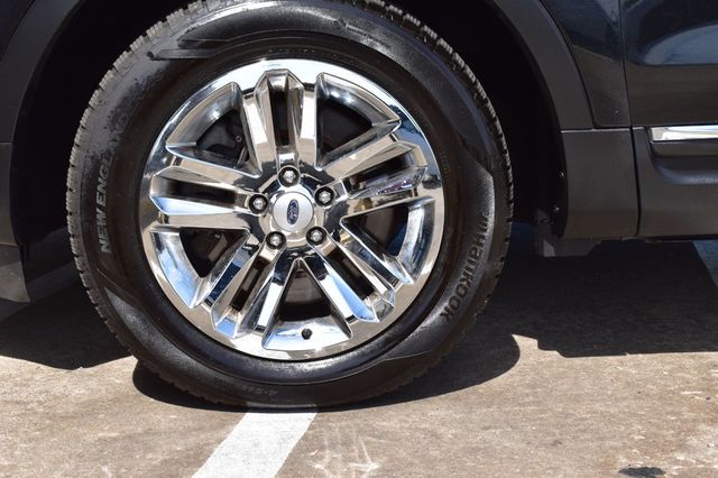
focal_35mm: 51
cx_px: 359
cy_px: 239
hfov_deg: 38.9
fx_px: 1017
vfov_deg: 26.5
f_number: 11
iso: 400
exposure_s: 1/400
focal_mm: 34
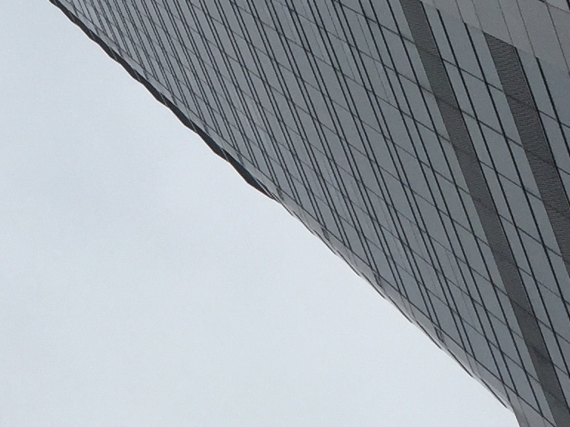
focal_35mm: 123
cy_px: 561
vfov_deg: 11.7
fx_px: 2025
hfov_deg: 15.5
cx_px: -84
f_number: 2.2
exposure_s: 1/5650
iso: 32
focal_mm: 4.15
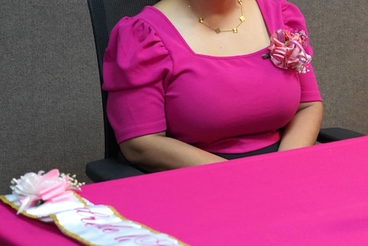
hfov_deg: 16.7
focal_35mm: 118
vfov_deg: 11.5
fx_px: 1206
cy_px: 8
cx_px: 425
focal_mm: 50
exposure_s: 1/160
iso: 5000
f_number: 4
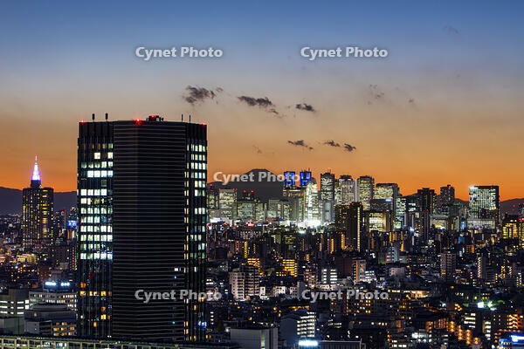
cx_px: 262
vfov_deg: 13.7
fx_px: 1455
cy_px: 174
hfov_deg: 20.4
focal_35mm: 100
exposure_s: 15
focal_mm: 100
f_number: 11
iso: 100
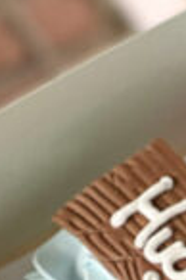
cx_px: 523
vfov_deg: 4.9
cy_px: 694
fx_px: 3154
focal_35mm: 406
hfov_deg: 3.3
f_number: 2.8
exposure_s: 1/121
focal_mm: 9
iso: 64
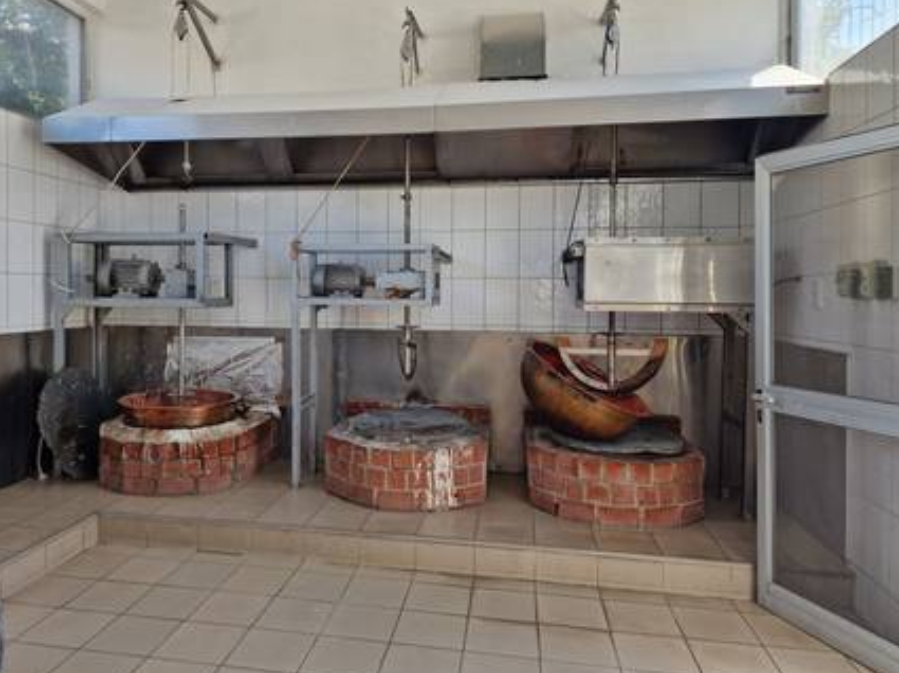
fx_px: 675
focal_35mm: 26
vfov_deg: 52.9
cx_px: 400
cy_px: 303
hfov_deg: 67.1
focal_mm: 6.4
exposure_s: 1/192
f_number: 1.8
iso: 50
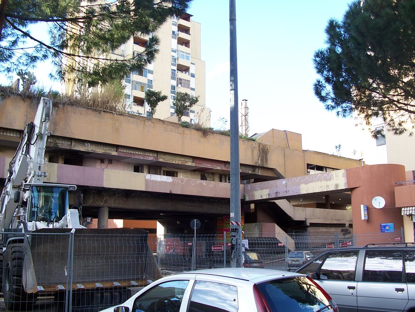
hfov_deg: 52.6
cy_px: 156
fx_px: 420
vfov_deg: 40.7
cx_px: 208
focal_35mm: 35
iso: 80
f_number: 2.8
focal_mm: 6
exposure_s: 1/180
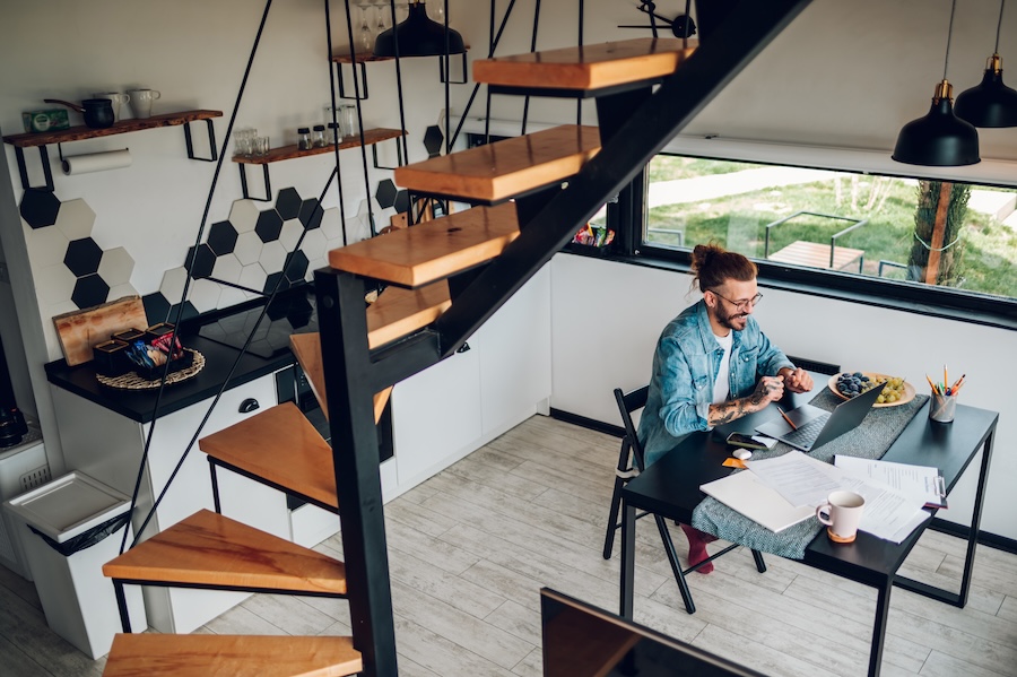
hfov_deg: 54.5
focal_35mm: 35
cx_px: 508
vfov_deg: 37.8
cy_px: 338
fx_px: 988
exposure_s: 1/200
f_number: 1.8
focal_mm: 35
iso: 50
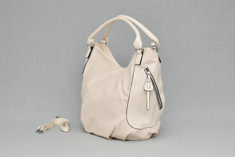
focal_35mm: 57
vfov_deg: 23.8
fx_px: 372
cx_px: 118
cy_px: 78
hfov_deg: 35.0
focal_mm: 38
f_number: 5.6
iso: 100
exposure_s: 1/60
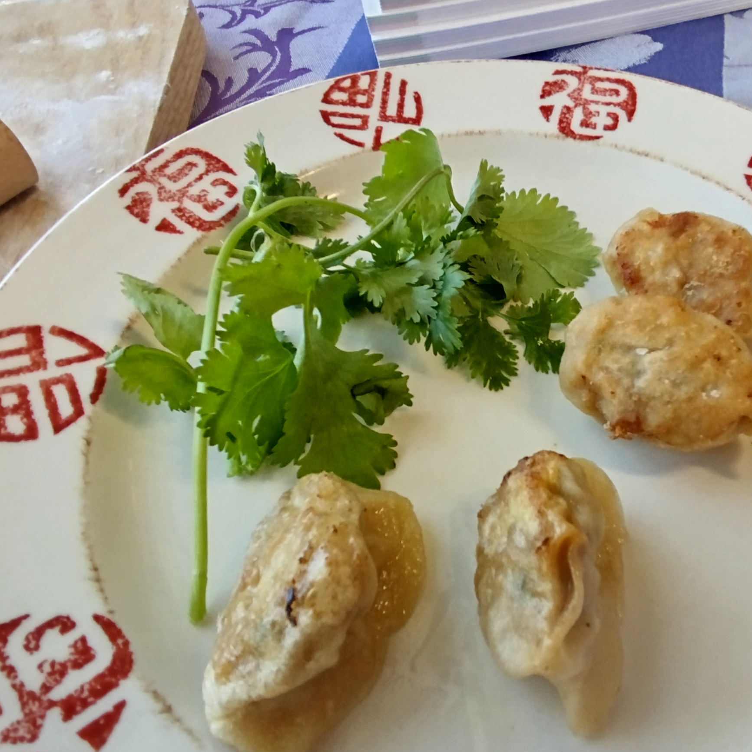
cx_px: 476
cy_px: 395
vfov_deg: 62.9
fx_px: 614
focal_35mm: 25
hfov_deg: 62.0
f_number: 2.2
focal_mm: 1.65
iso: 50
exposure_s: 1/238
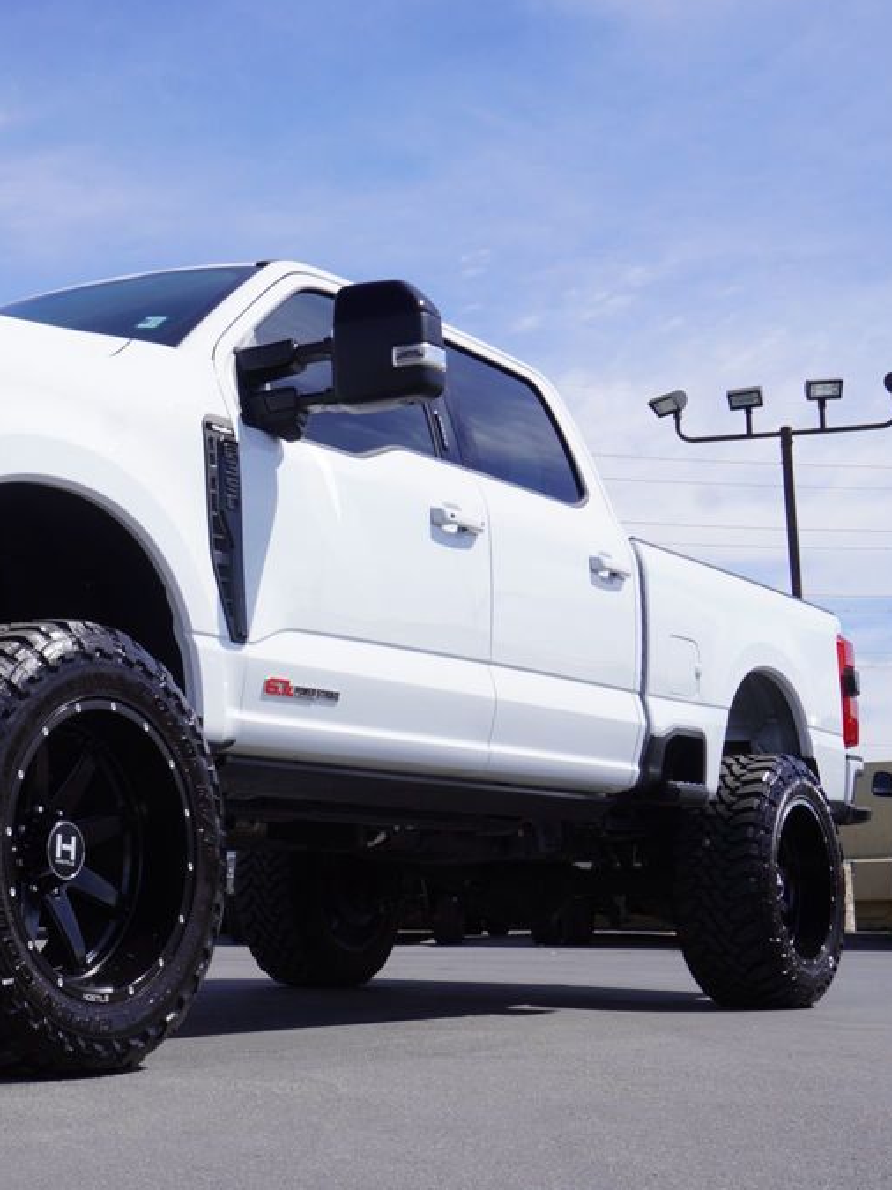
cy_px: 594
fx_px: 1881
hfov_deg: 25.6
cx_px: 39
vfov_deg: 35.1
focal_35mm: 55
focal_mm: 25
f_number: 11
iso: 100
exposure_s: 1/160
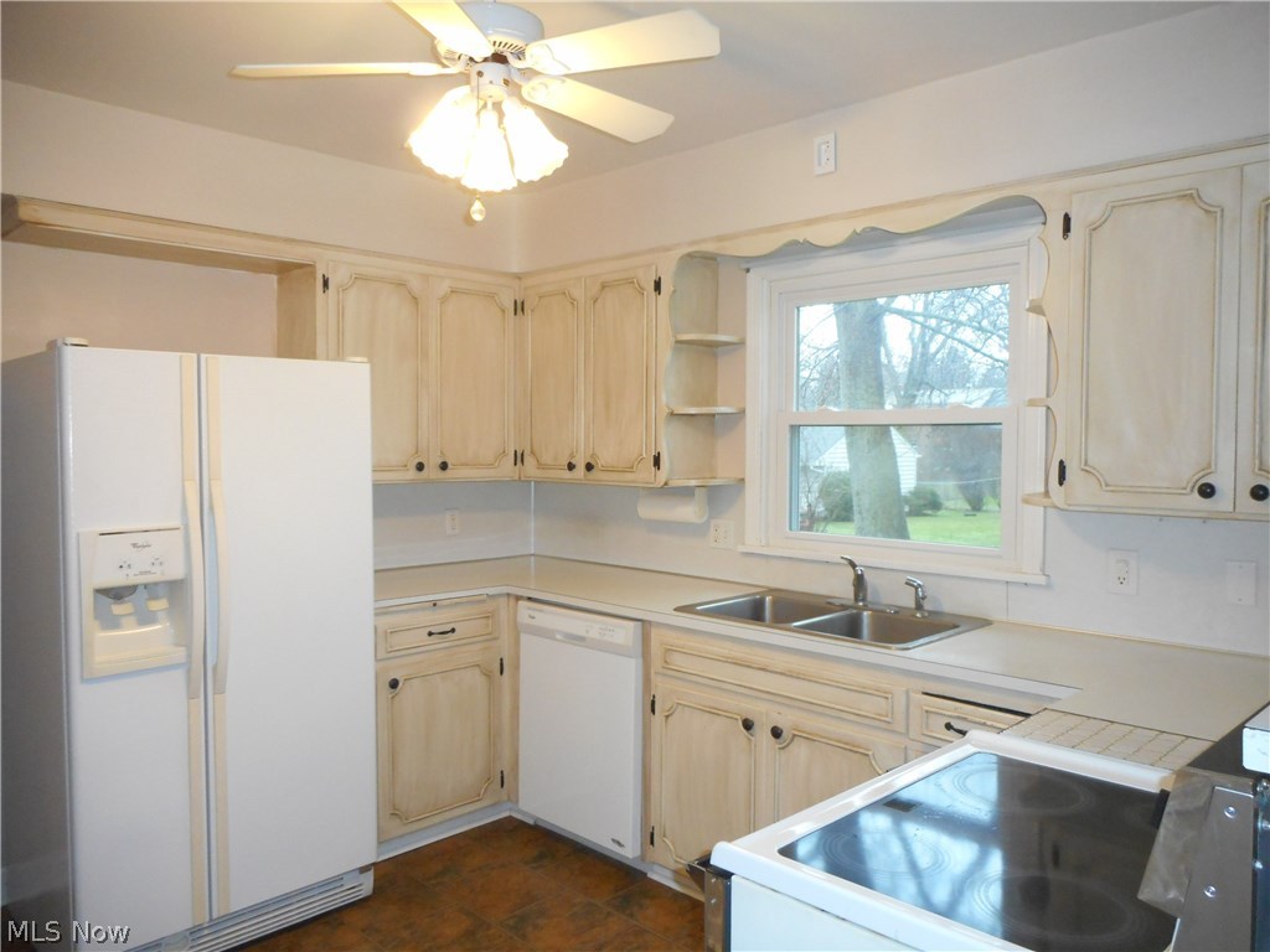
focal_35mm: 25
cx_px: 635
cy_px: 476
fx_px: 917
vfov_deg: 54.9
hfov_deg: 69.4
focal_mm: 4.5
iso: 360
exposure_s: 1/25
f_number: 3.7
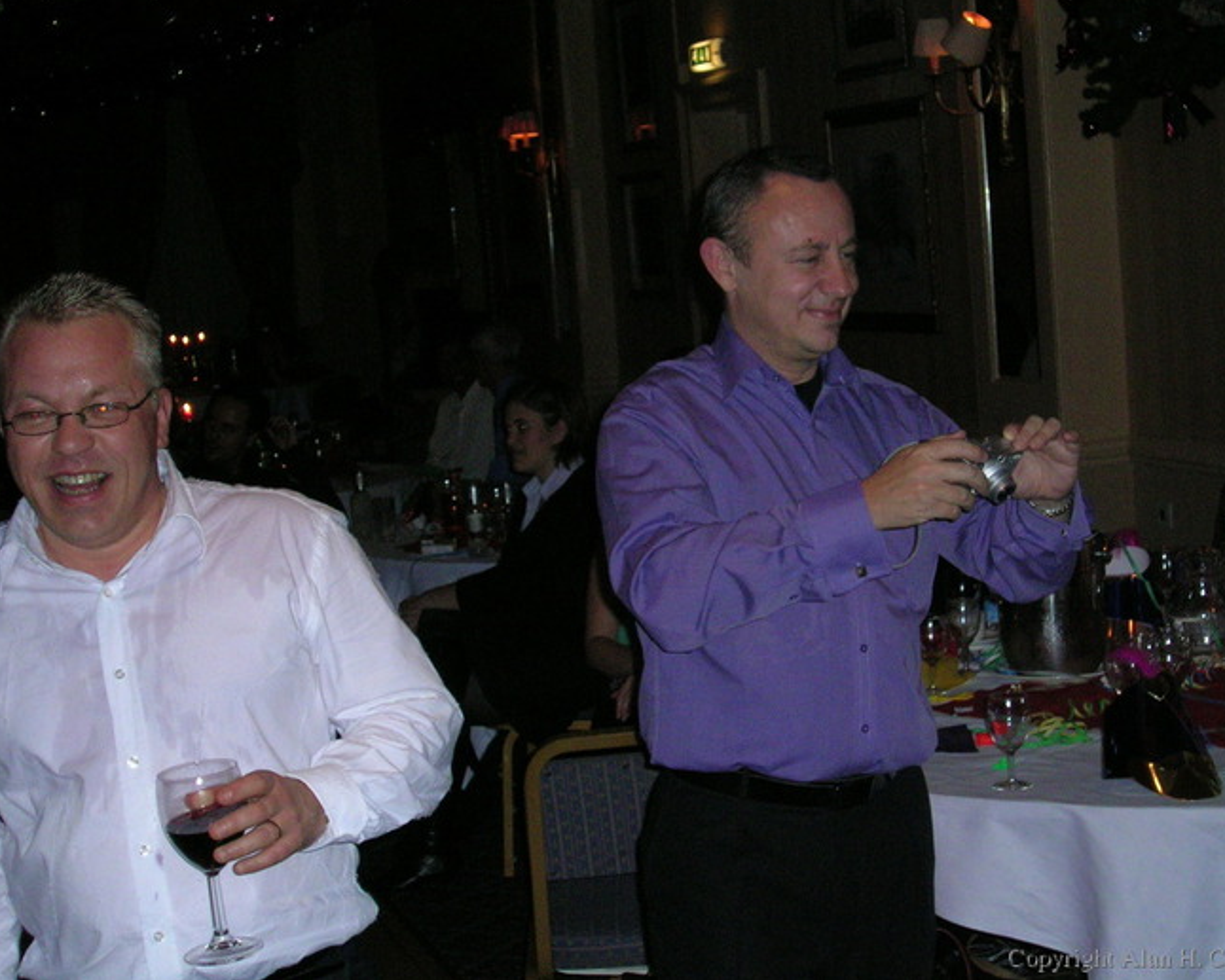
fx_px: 2647
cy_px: 488
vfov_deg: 21.0
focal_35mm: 73
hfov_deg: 26.0
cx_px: 658
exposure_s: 1/60
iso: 200
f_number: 3.7
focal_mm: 10.5
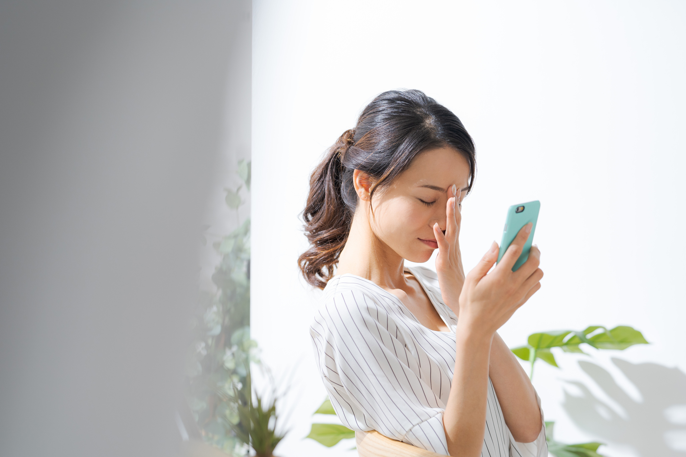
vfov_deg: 10.2
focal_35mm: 135
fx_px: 2572
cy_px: 228
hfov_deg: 15.2
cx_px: 343
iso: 250
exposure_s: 1/200
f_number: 2.8
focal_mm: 135
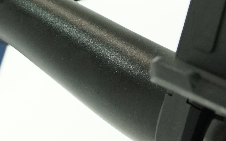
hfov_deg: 10.0
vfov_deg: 6.5
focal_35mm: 202
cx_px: -137
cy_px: -37
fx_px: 1244
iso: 2500
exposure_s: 1/200
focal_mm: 41
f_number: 5
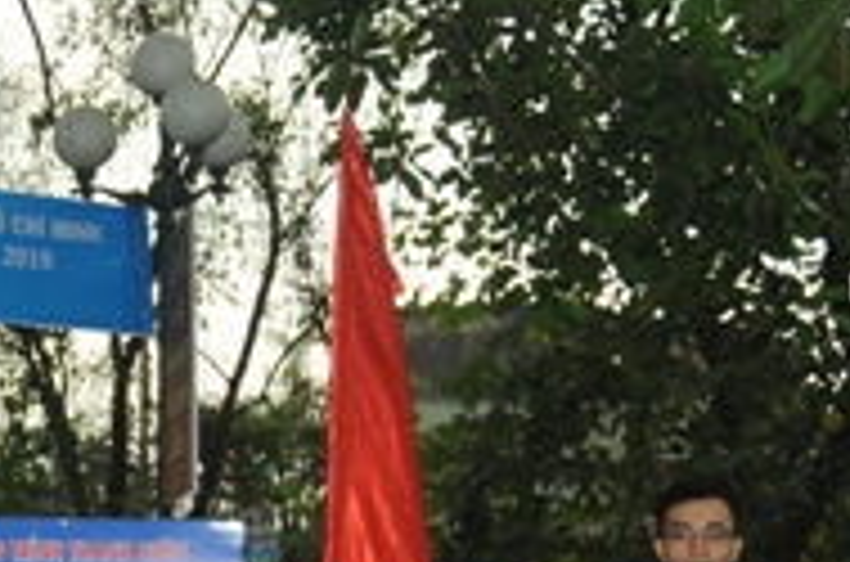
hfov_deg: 19.0
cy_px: 629
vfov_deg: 13.1
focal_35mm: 102
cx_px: -151
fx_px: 2402
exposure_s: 1/80
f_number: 4.5
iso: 1250
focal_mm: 32
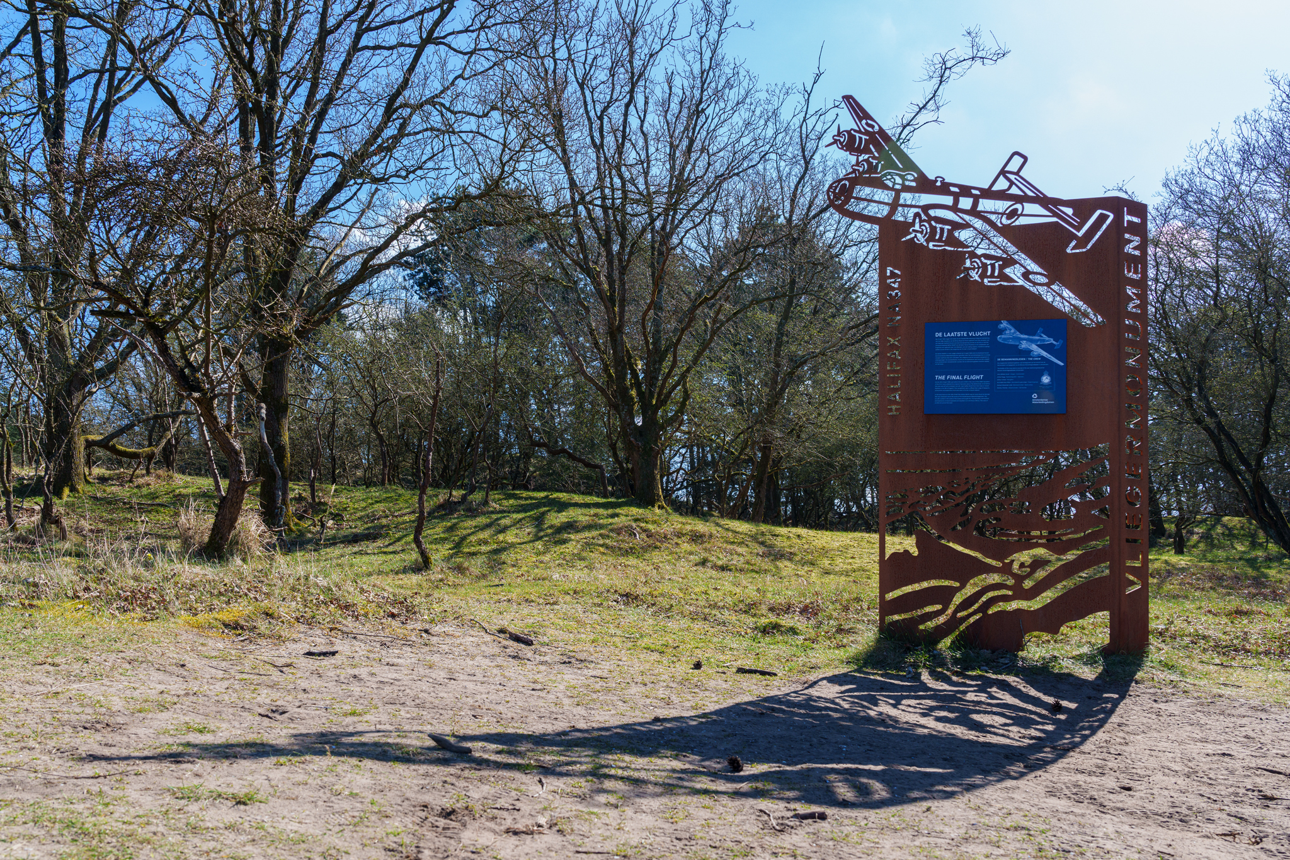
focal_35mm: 25
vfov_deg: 51.3
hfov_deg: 71.5
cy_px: 430
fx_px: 896
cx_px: 645
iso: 400
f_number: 8
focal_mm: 25
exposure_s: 1/320
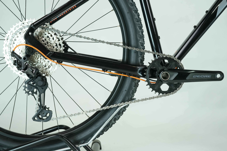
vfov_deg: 22.3
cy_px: 76
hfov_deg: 32.9
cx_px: 114
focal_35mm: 61
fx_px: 385
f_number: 5.6
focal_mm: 61
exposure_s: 1/200
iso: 1600
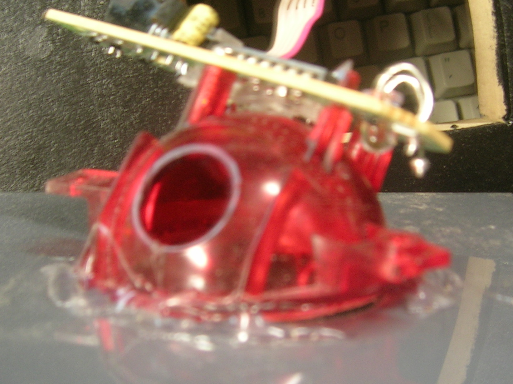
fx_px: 741
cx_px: 259
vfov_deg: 29.1
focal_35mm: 50
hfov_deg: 38.2
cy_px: 211
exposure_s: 1/3.9
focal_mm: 5.4
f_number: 2.8
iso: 63
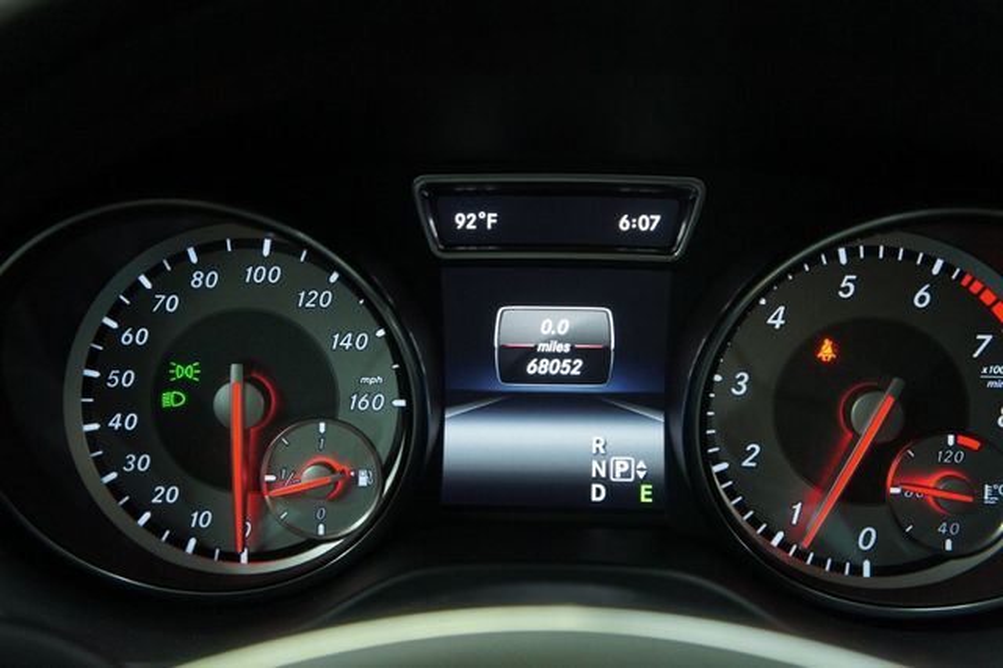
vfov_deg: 28.9
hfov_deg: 42.3
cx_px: 502
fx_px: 1295
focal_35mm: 46
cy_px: 334
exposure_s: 1/40
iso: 1600
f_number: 4.5
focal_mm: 31
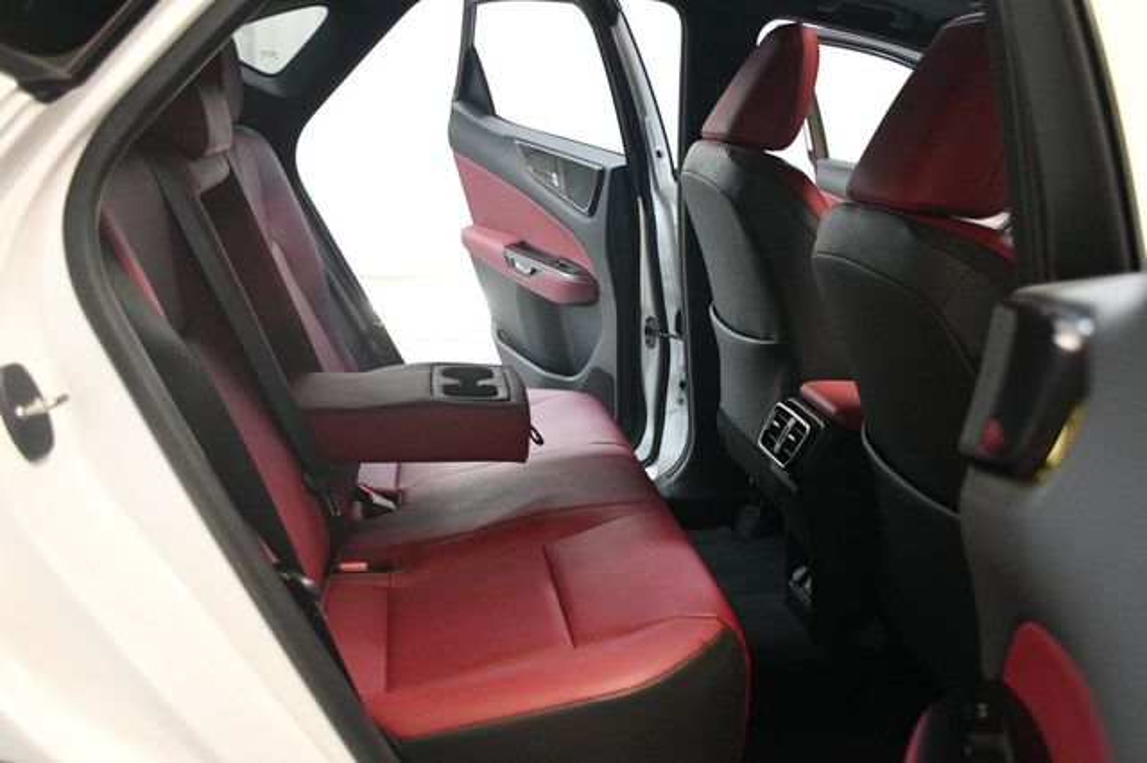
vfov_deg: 38.8
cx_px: 574
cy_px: 382
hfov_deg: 55.8
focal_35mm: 34
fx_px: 1083
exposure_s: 1/80
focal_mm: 23
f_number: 3.8
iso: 3200
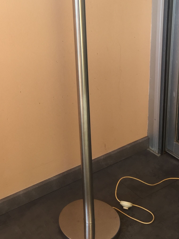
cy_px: 45
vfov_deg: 34.9
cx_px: 39
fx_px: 366
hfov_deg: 27.1
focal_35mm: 53
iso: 32
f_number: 2.2
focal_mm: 4.15
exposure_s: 1/151
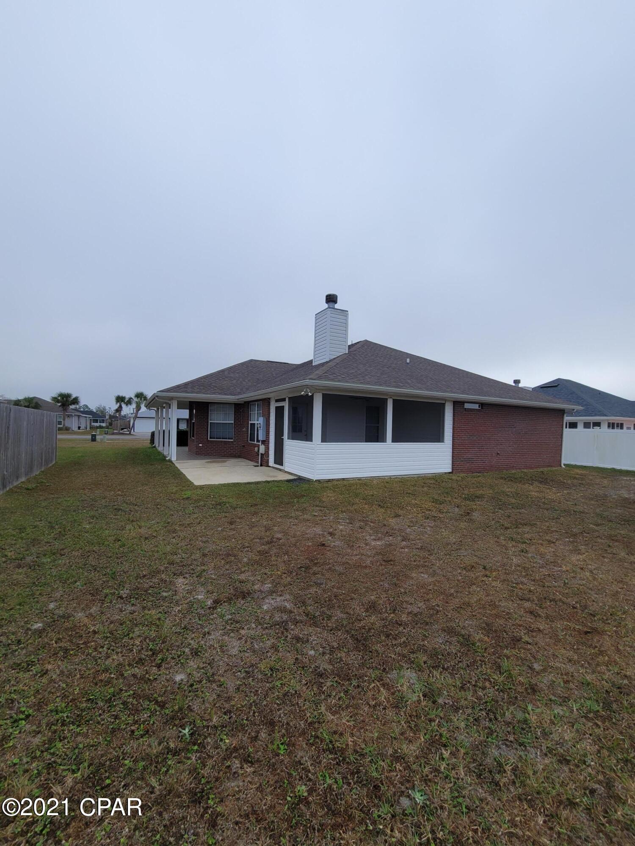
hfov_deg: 89.9
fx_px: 318
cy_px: 423
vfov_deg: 106.2
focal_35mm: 13
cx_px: 318
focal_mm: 2.2
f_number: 2.2
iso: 50
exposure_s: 1/1282
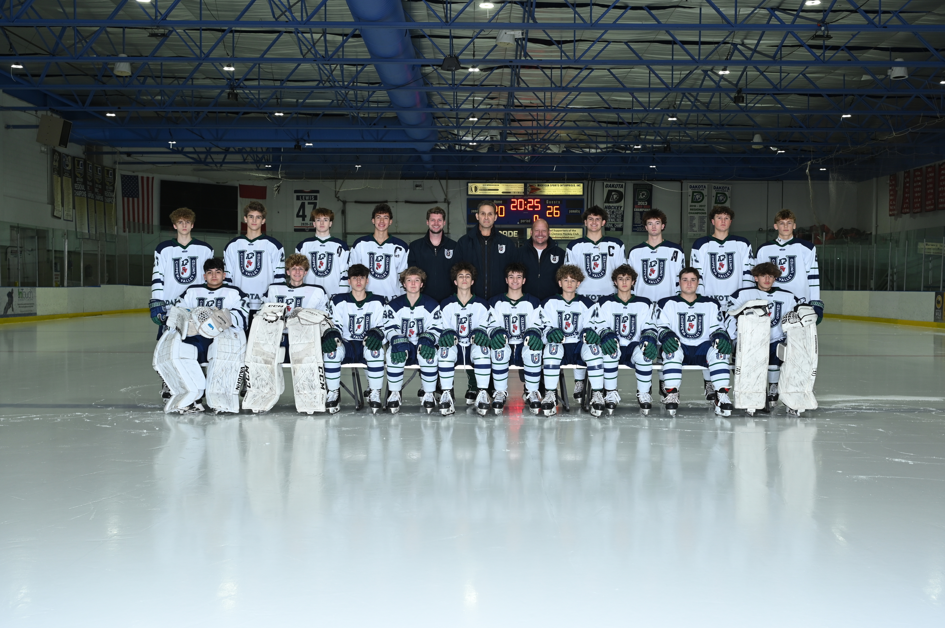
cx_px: 472
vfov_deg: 35.0
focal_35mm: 38
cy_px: 314
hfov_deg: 50.7
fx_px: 997
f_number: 7.1
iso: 400
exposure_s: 1/80
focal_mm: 38
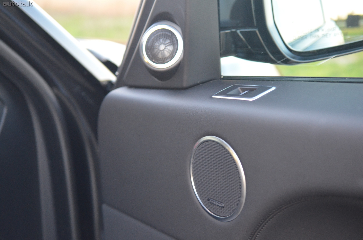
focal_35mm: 52
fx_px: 528
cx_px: 182
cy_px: 120
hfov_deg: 37.9
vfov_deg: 25.6
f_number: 2.8
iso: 1600
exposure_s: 1/50
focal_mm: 35
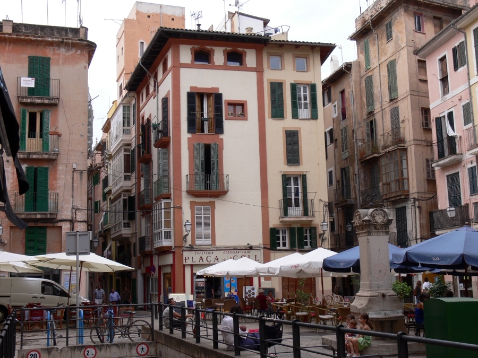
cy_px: 179
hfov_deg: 42.1
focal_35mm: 45
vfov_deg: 32.2
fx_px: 621
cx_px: 239
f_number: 5.6
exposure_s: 1/200
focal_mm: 9.6
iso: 80
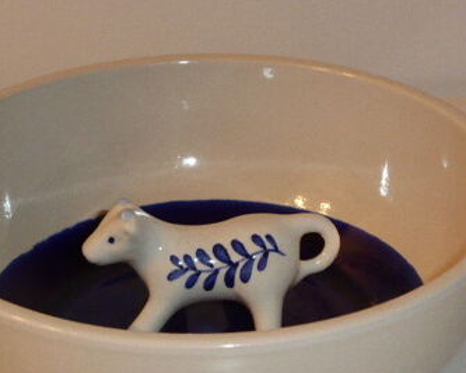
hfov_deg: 19.7
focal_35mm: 97
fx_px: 1339
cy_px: 249
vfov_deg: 15.9
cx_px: 200
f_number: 4.9
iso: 400
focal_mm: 11.7
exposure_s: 1/60
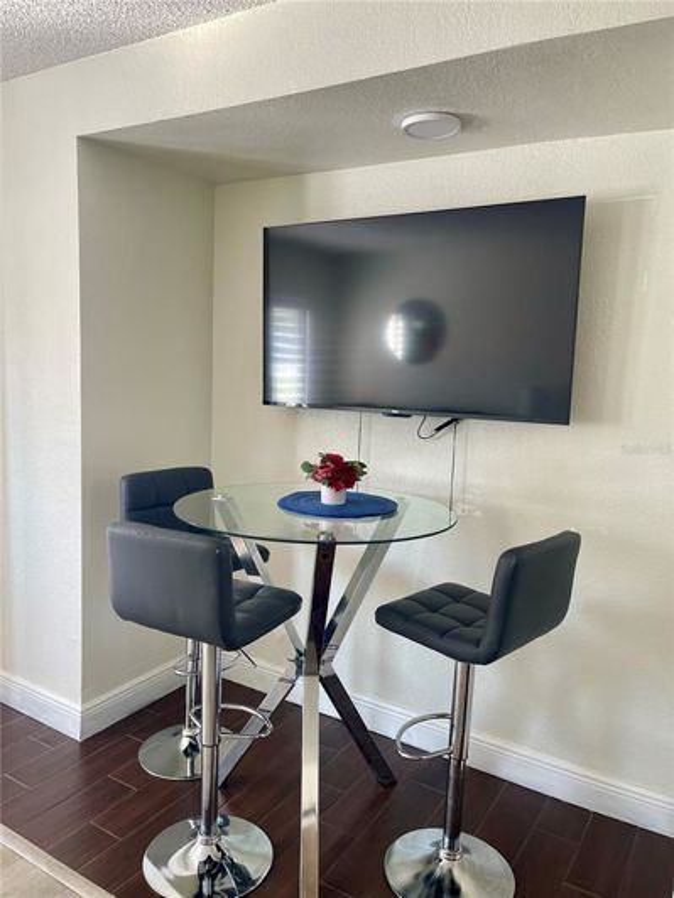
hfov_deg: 54.9
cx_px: 337
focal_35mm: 25
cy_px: 449
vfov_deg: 69.4
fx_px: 649
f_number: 1.6
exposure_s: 1/121
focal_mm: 5.1
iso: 125
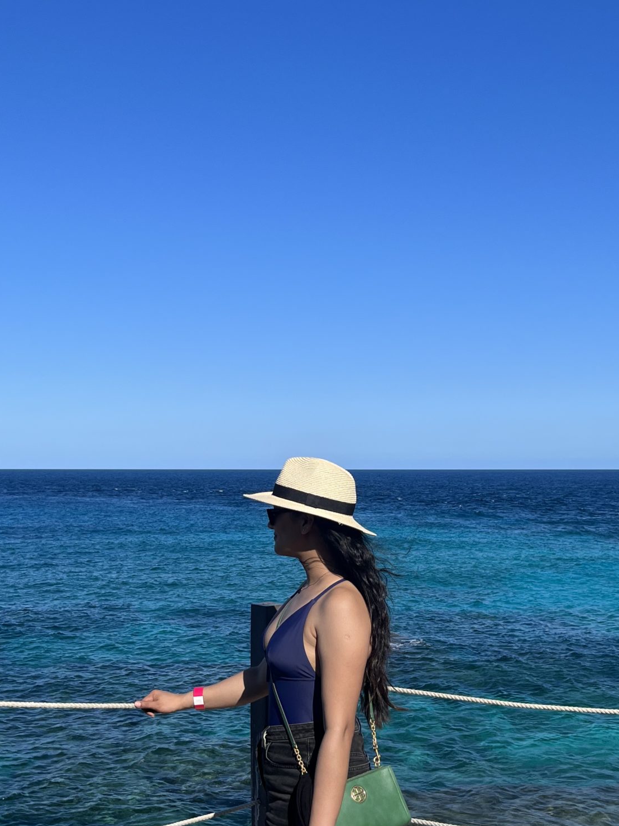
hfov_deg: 32.2
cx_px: 319
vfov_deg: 41.8
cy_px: 509
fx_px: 1073
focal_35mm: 45
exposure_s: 1/4651
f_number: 1.6
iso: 50
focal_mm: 5.1
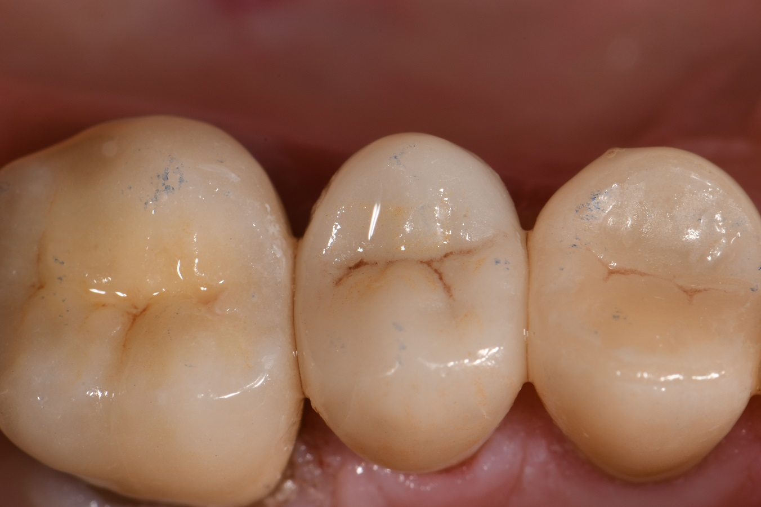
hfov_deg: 13.1
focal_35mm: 157
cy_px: 254
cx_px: 380
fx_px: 3317
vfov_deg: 8.7
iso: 200
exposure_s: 1/160
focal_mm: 105
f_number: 32
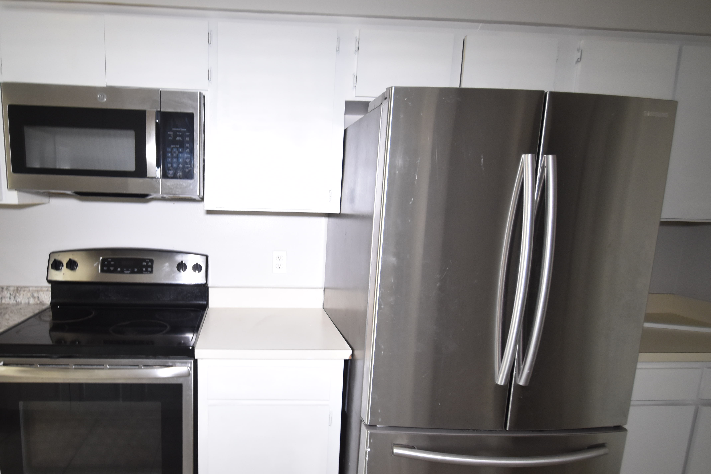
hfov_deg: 79.6
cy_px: 265
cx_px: 264
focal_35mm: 21
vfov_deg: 59.3
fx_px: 415
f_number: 3.5
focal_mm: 10
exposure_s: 1/15
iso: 800
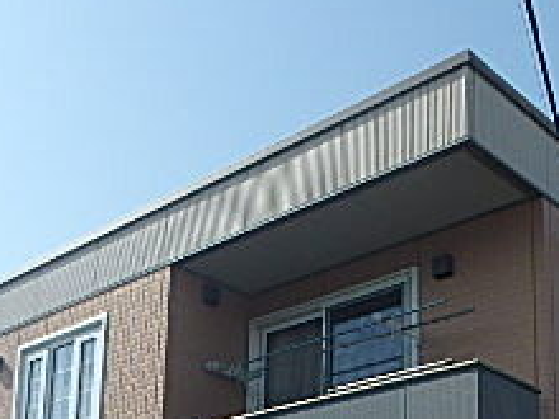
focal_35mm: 61
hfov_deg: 31.6
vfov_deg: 22.3
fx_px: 985
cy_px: 495
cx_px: 229
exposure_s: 1/500
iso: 125
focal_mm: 3.7
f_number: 6
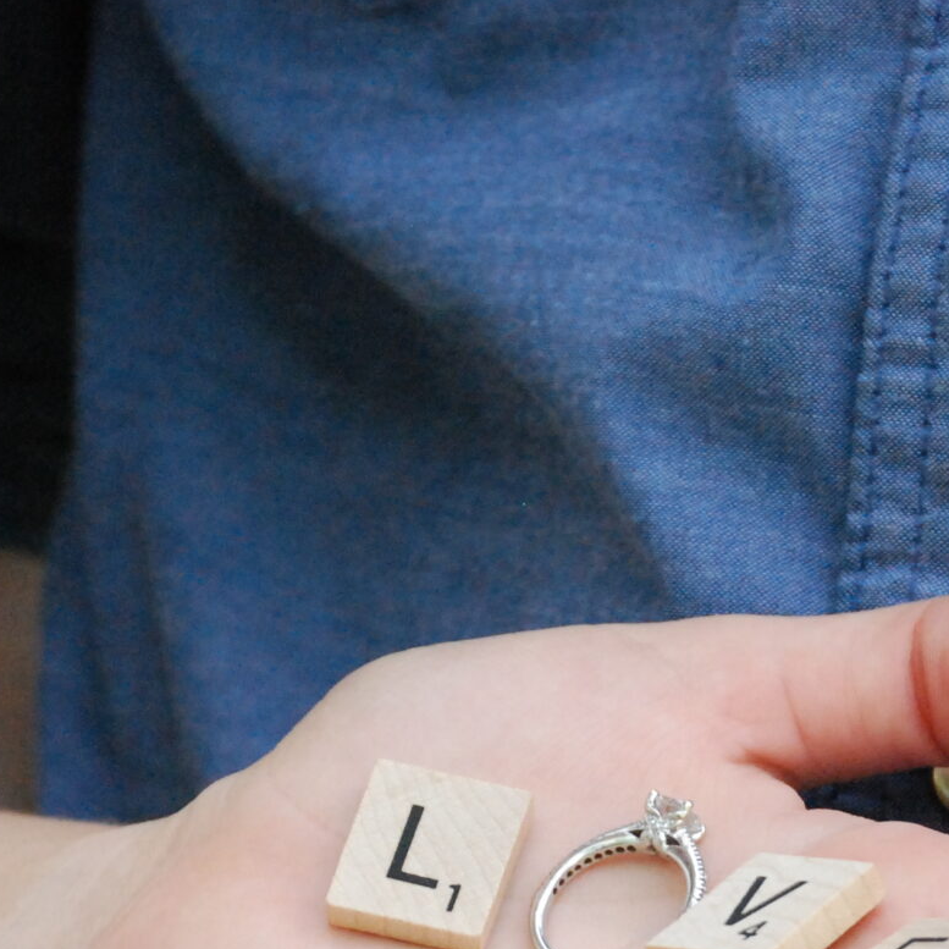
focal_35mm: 357
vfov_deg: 4.9
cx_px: 725
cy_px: 984
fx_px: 11085
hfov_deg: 4.9
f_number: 7.1
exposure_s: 1/640
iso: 1600
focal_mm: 85
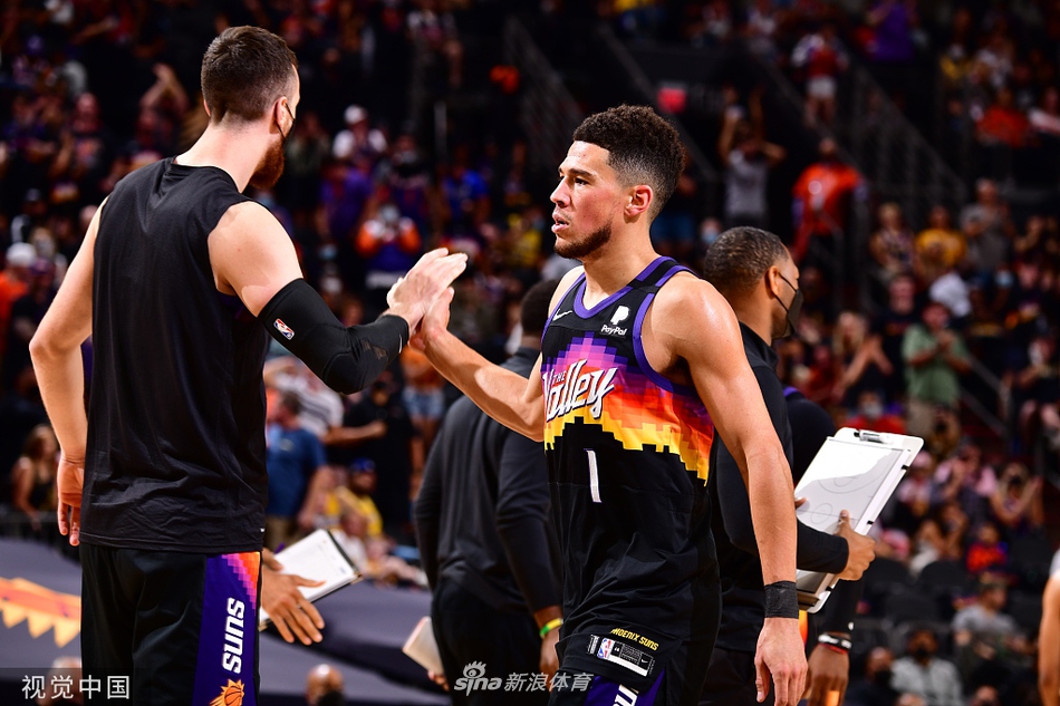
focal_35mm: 185
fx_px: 5446
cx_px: 530
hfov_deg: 11.1
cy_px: 353
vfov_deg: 7.4
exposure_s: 1/250
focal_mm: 185
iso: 320
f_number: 5.6
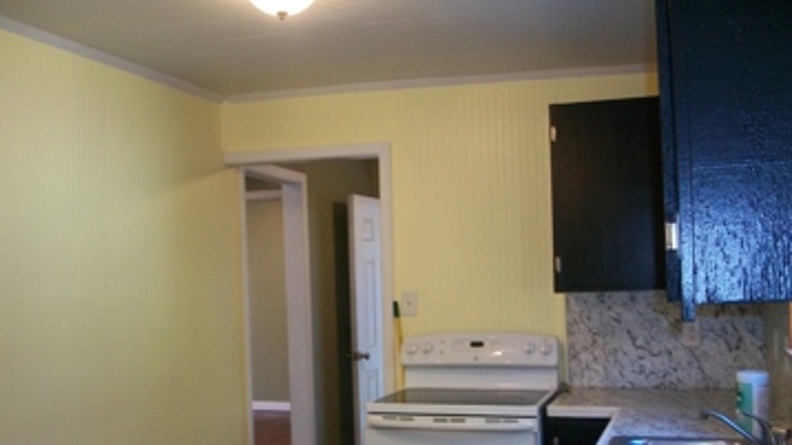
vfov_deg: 30.0
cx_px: 400
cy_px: 317
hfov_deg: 51.6
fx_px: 819
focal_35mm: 39
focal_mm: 5.7
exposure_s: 1/30
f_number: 2.9
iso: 160
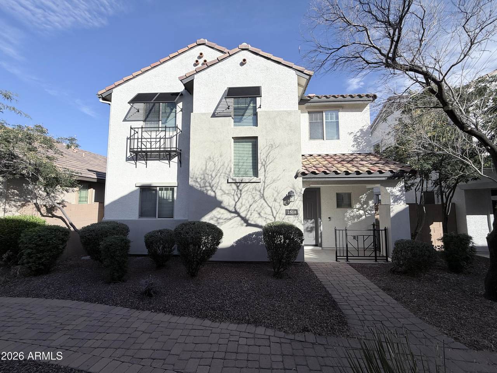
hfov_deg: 102.1
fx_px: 201
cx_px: 248
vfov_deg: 85.7
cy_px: 186
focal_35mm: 14
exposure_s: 1/853
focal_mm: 2.22
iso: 20
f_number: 2.2
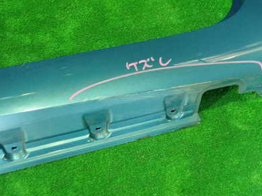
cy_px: 79
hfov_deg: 40.7
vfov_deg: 31.4
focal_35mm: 46
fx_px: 348
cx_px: 175
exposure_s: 1/30
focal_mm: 5.5
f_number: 2.3
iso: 800
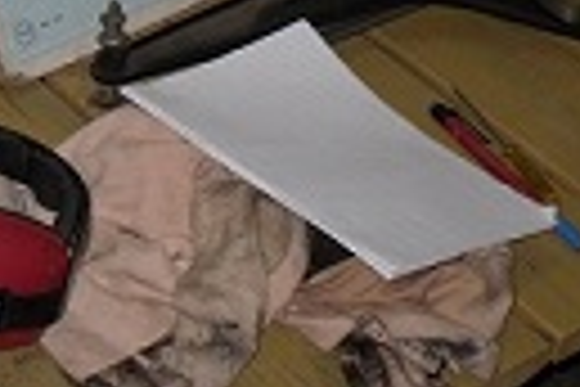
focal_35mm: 142
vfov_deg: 9.5
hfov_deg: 13.8
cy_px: -126
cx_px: -202
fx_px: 2288
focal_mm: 6.3
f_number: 3
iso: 80
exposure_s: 1/45
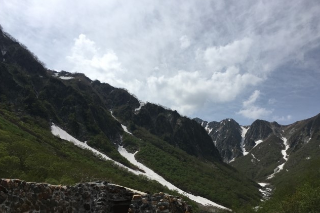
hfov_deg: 60.3
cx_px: 157
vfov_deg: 42.2
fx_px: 275
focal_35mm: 31
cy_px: 121
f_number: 2.2
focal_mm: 4.15
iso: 25
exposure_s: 1/3344
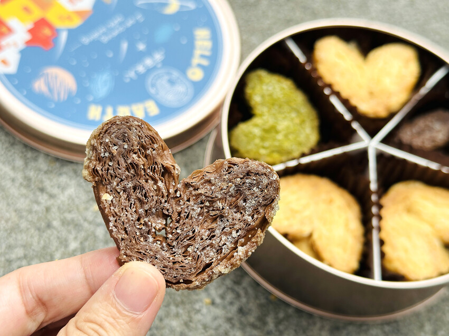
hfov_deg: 39.7
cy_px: 168
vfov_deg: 30.3
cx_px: 224
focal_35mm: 48
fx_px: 622
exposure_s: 1/234
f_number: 1.78
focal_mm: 6.86
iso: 50
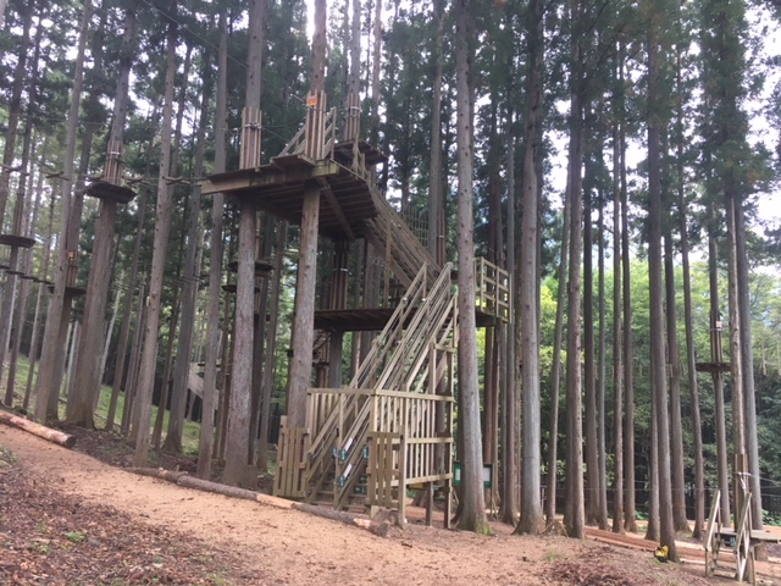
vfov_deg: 48.2
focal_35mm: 29
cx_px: 390
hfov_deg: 61.7
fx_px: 654
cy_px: 293
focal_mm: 4.15
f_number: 2.2
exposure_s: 1/30
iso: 25
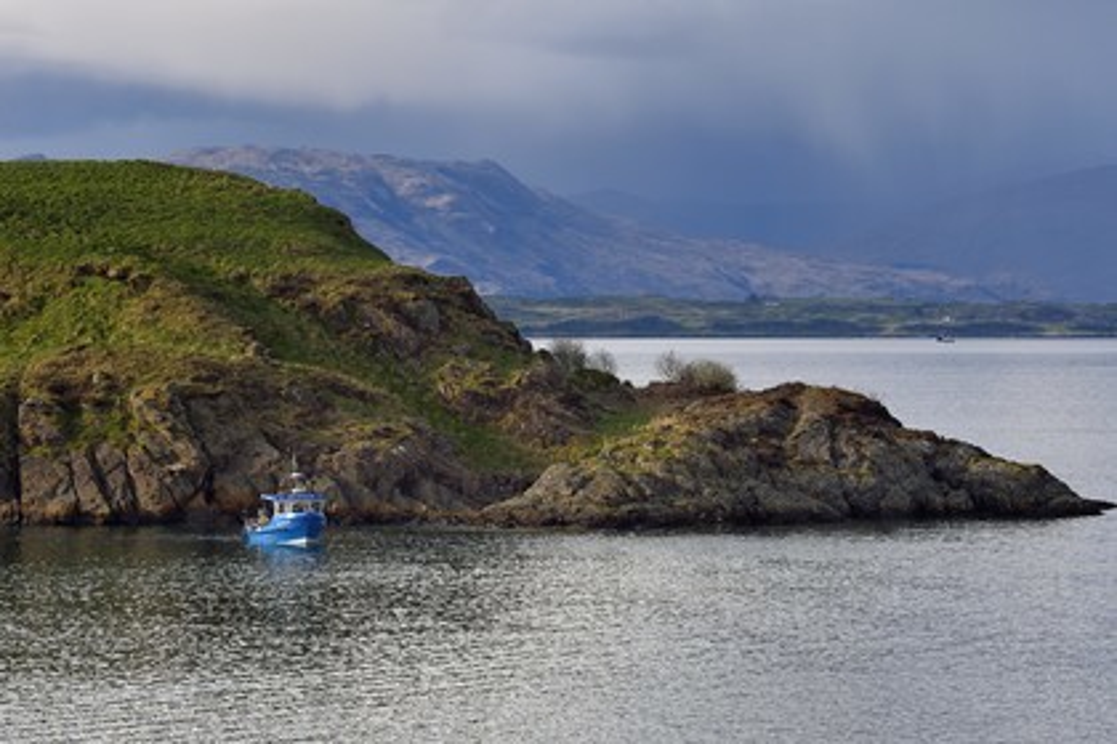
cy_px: 372
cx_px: 558
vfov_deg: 7.4
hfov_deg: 11.1
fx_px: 5740
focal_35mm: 185
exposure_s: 1/320
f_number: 9
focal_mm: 185
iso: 200
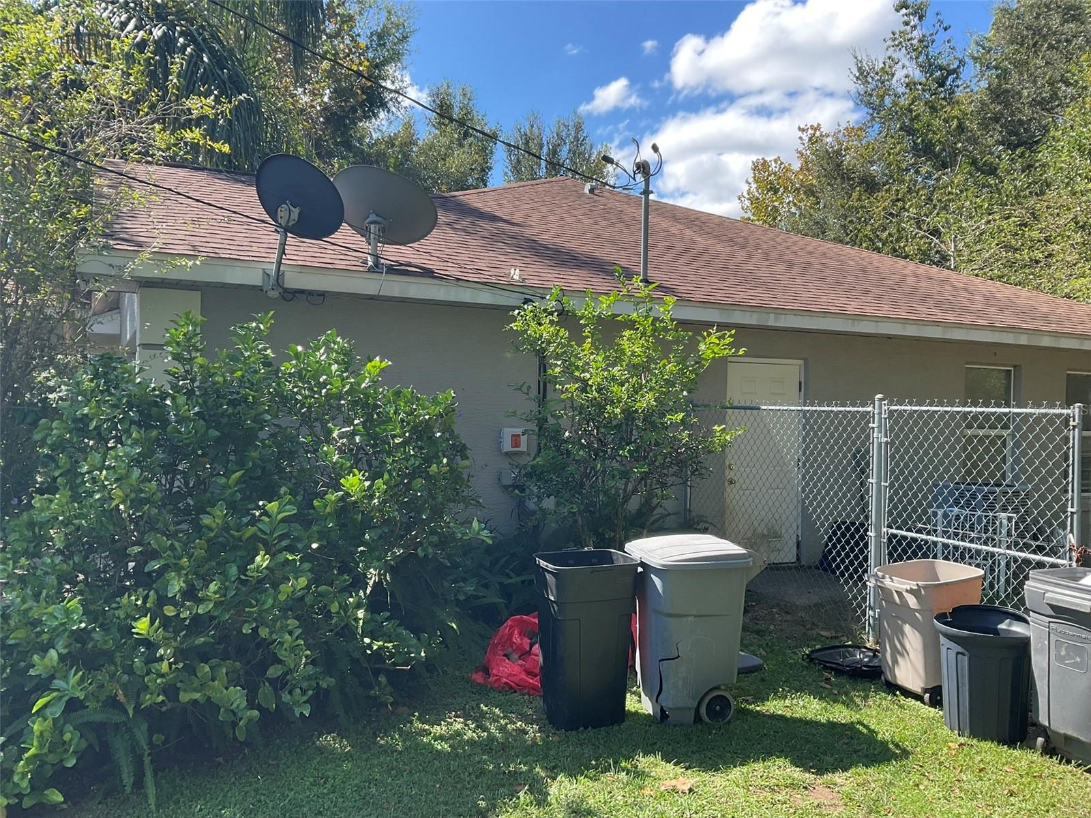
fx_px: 914
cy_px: 409
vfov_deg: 48.2
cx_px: 546
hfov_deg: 61.7
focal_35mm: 29
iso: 16
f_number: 1.8
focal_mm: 3
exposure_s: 1/500
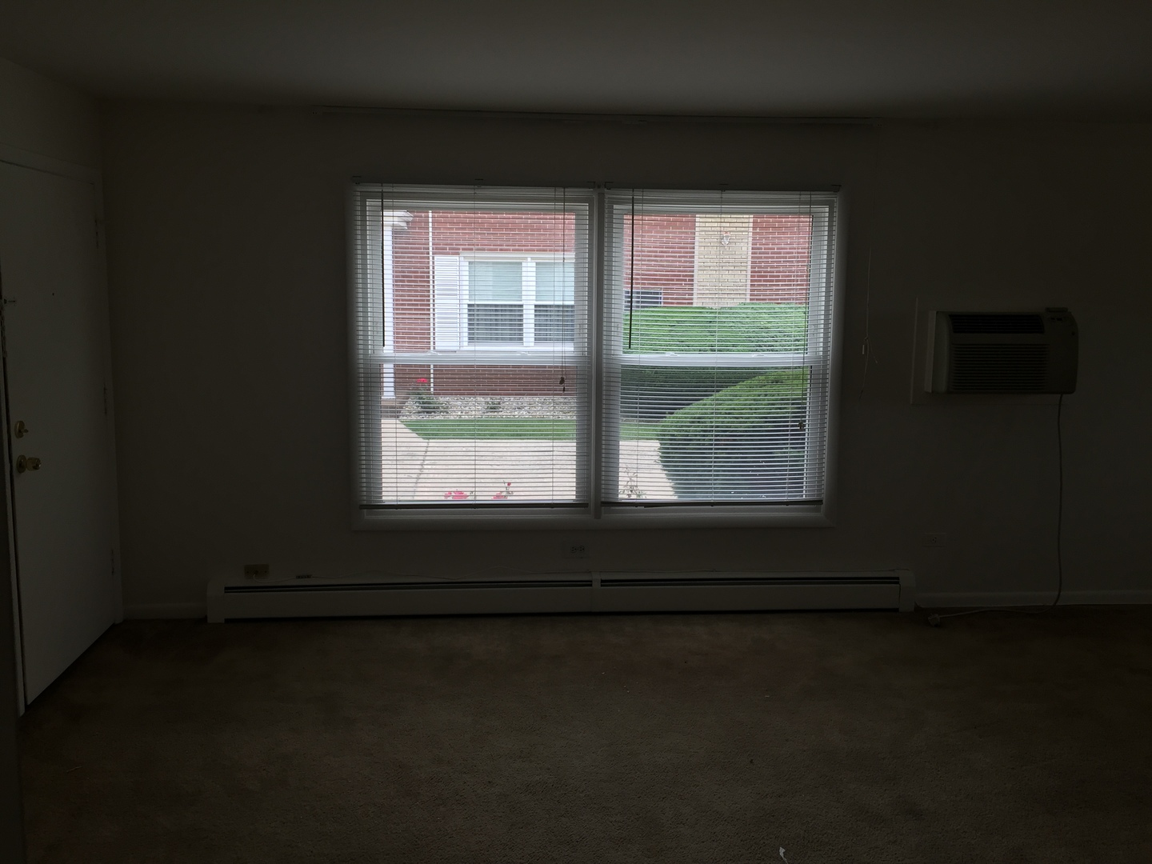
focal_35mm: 29
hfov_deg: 61.7
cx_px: 576
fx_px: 965
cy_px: 432
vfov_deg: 48.2
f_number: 2.2
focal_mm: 4.15
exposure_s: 1/247
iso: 32
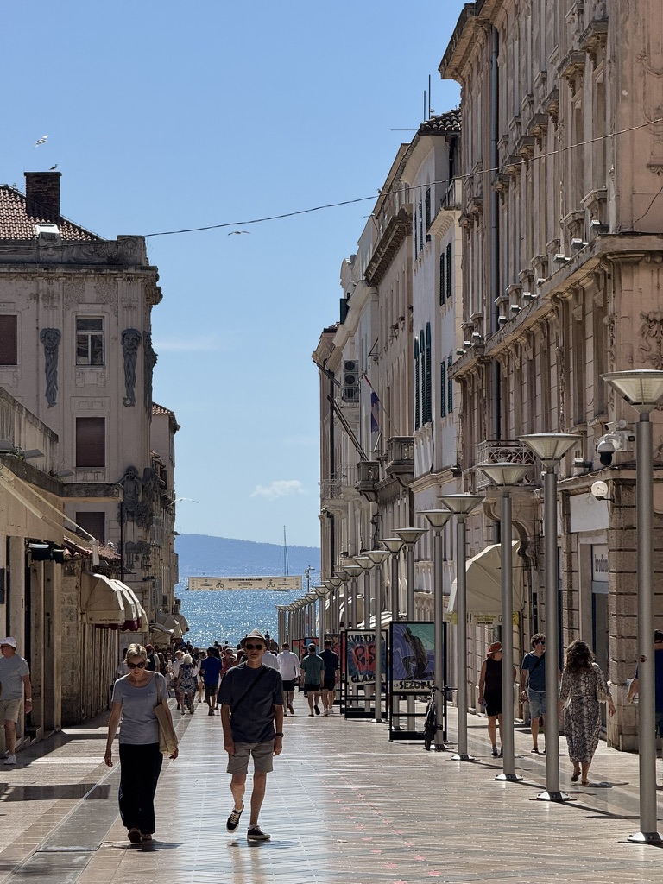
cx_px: 332
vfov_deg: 16.4
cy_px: 442
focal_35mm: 120
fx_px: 3064
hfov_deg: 12.3
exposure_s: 1/3058
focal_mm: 15.66
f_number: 2.8
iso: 50
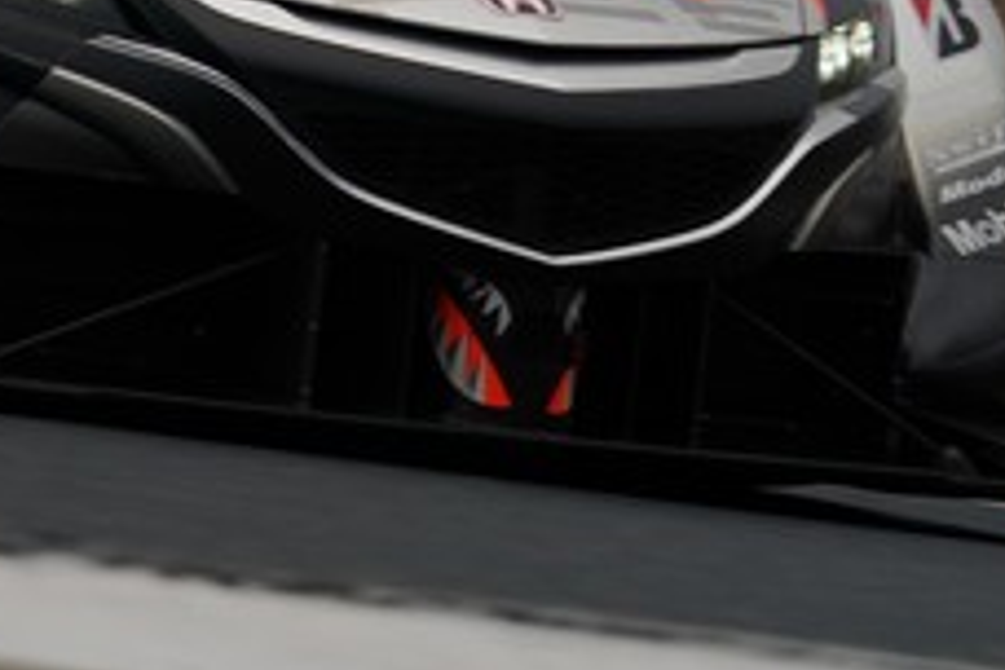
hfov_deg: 1.6
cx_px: -525
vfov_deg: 1.1
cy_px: -370
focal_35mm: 1297
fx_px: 36205
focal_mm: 411
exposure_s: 1/640
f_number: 6.3
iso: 400
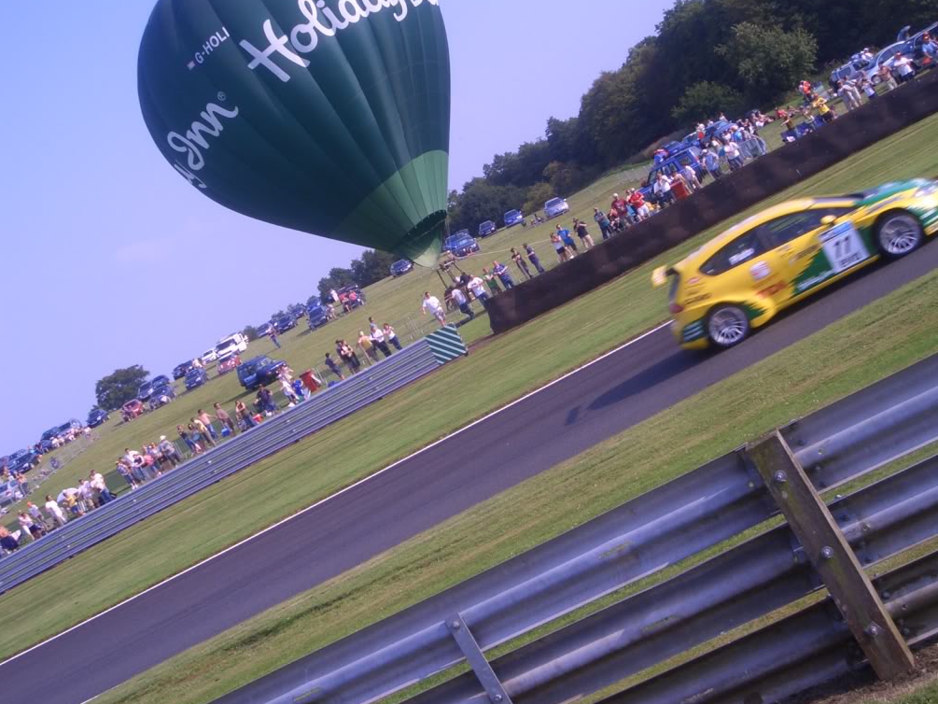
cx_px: 475
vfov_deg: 27.5
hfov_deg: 36.2
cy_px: 350
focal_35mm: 53
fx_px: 1436
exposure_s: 1/320
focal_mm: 6.9
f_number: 4.6
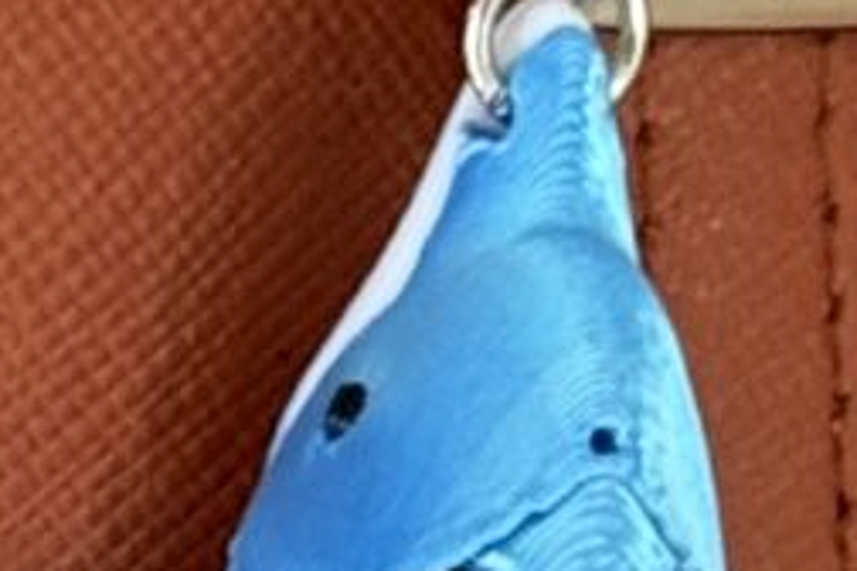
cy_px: 1411
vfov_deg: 2.7
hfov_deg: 4.1
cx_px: 398
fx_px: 12092
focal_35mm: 508
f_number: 1.78
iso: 250
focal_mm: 6.76
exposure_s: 1/60
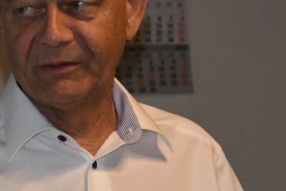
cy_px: 69
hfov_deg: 6.0
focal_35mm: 344
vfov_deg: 4.0
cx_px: 49
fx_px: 2733
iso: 6400
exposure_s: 1/250
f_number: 10
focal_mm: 80
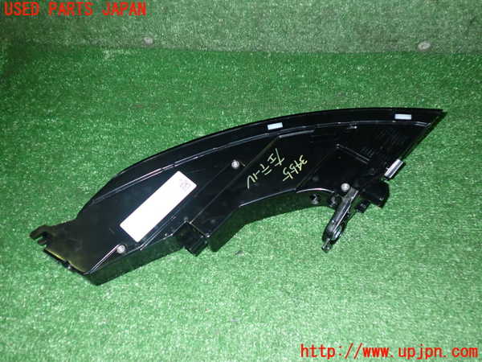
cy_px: 181
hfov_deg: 60.0
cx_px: 241
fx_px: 418
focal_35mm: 30
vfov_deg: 46.8
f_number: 6.3
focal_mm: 5.4
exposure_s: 1/30
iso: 800
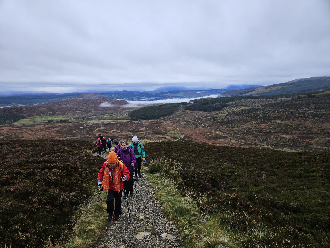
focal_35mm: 23
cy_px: 124
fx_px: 219
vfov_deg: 58.9
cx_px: 165
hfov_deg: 73.9
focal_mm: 5.4
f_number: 1.8
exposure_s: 1/426
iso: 25
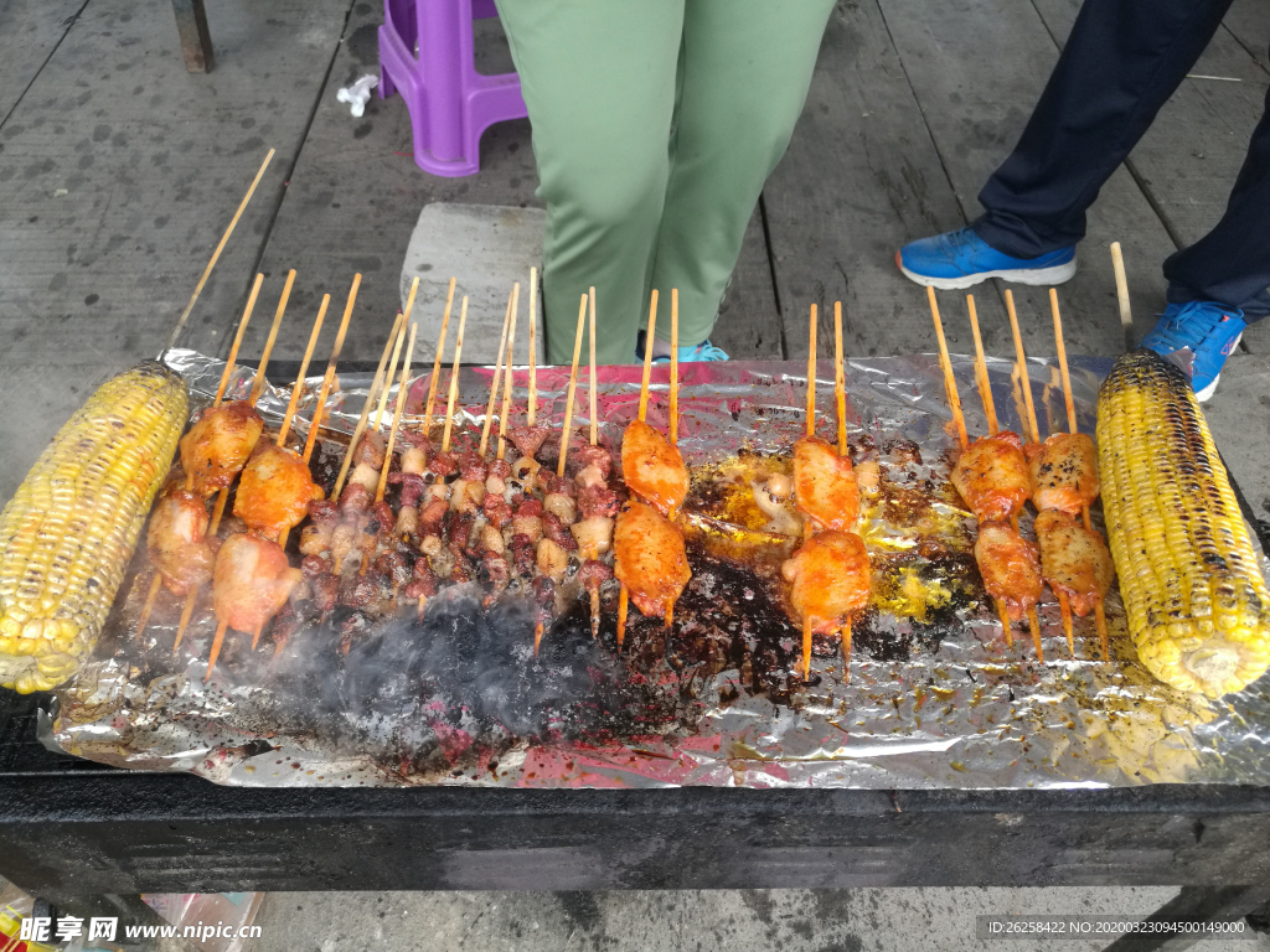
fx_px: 991
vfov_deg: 51.4
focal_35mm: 27
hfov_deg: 65.3
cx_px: 635
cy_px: 476
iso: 80
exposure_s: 1/100
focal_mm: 4.04
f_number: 2
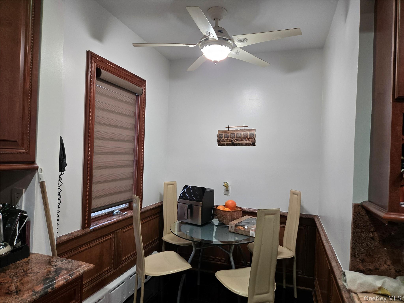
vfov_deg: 58.9
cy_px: 152
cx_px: 202
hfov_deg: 73.9
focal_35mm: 23
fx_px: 268
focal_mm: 5.4
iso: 250
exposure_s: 1/120
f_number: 1.8
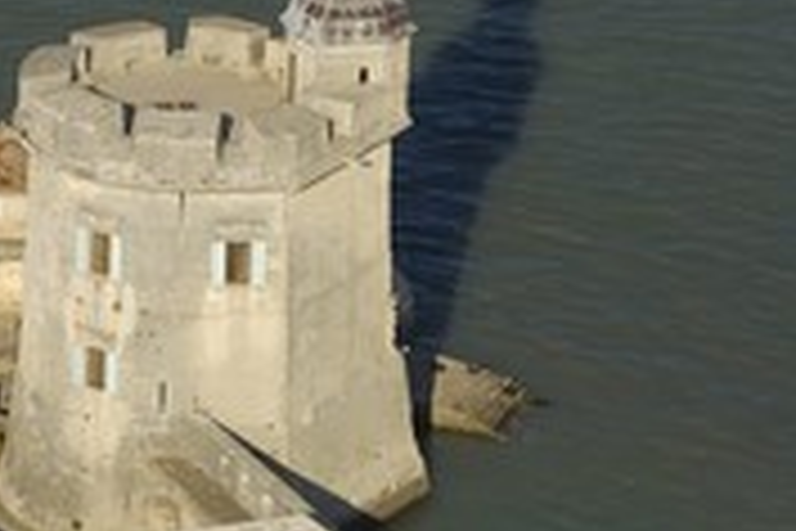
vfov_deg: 3.2
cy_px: 234
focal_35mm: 428
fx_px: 9463
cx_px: -146
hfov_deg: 4.8
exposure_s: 1/750
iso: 100
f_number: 5.6
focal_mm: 120
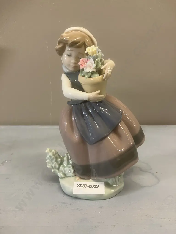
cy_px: 117
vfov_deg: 63.4
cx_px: 88
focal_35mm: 28
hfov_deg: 49.7
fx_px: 190
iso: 100
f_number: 1.8
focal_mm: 3.99
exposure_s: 1/50
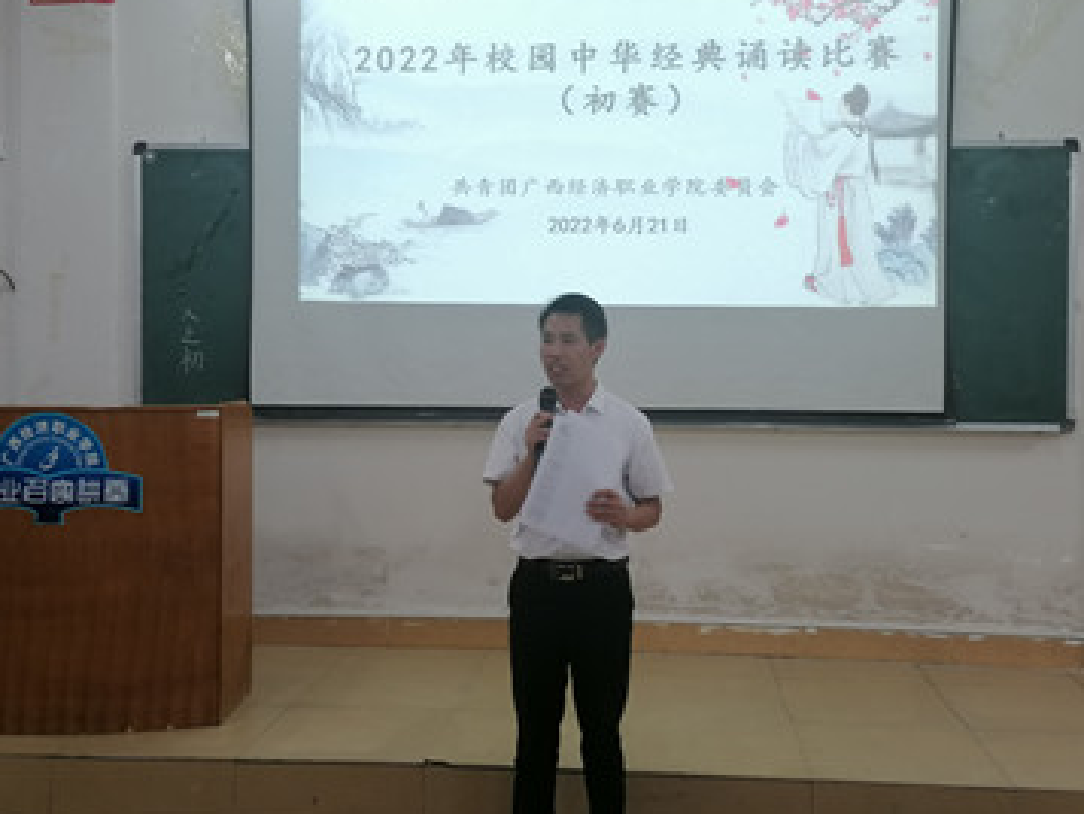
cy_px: 363
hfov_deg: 45.8
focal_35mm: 41
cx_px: 550
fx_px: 1284
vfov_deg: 35.1
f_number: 1.8
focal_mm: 5.3
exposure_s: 1/33.3
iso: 80
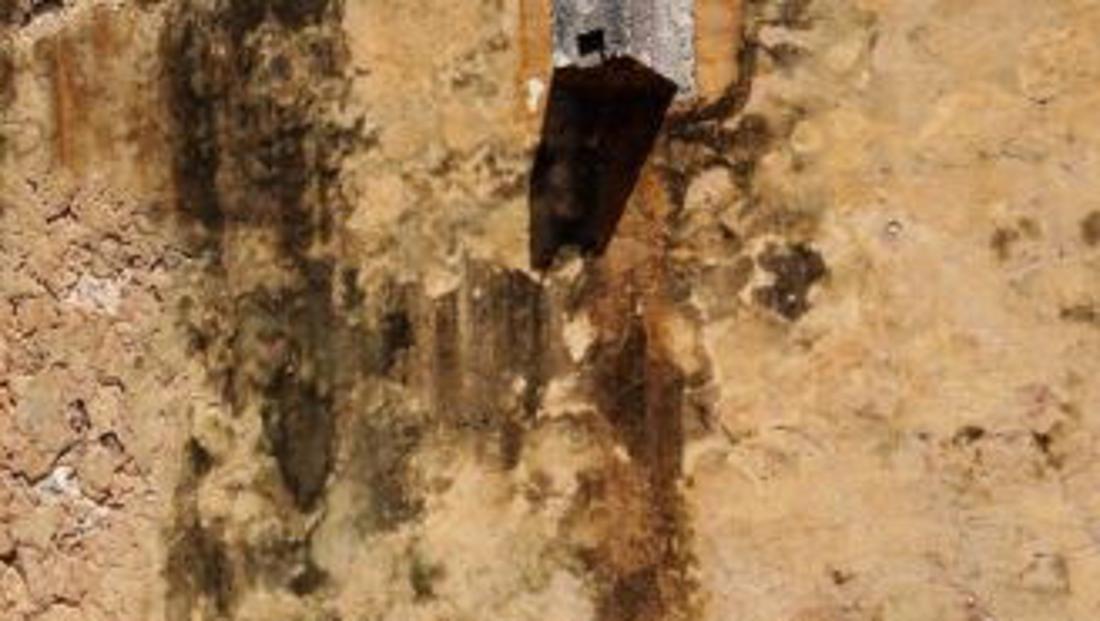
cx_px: -292
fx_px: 2860
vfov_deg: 12.3
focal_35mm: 98
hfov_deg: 20.1
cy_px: 502
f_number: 10
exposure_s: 1/200
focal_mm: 30
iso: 100
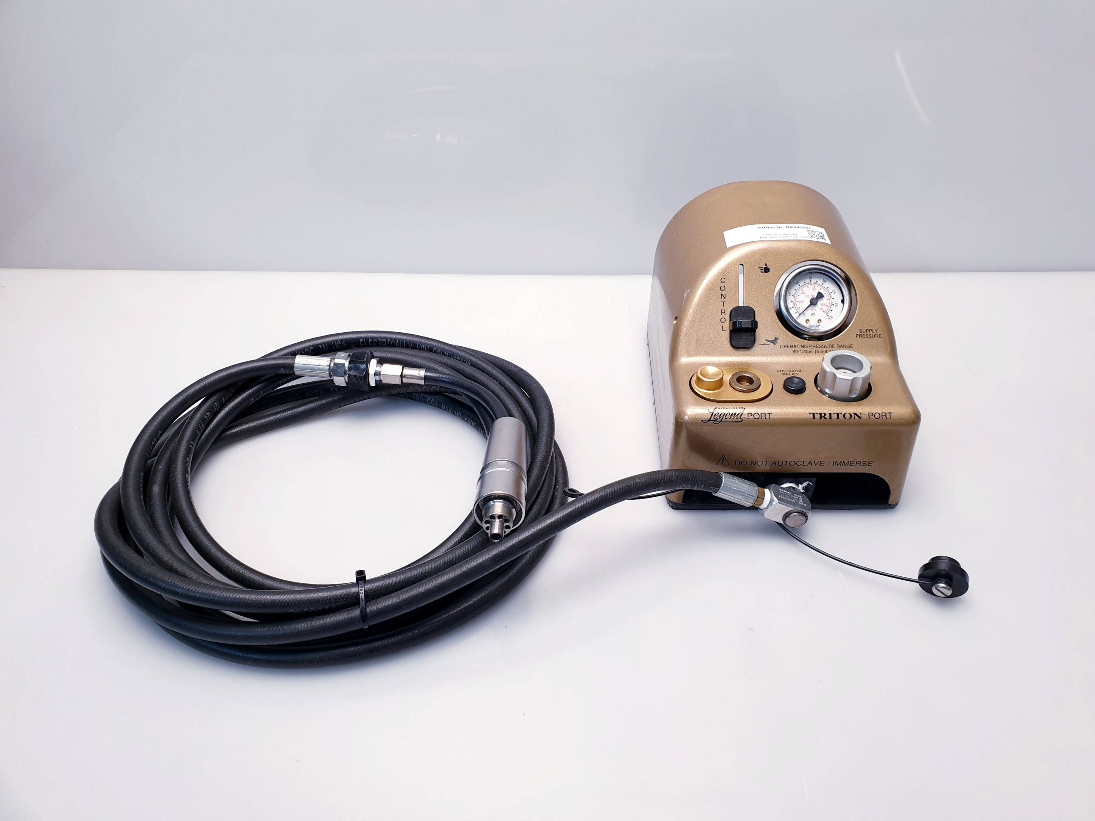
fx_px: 822
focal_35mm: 26
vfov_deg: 53.1
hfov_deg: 67.3
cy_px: 410
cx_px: 548
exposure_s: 1/50
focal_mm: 4.3
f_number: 2.4
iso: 64
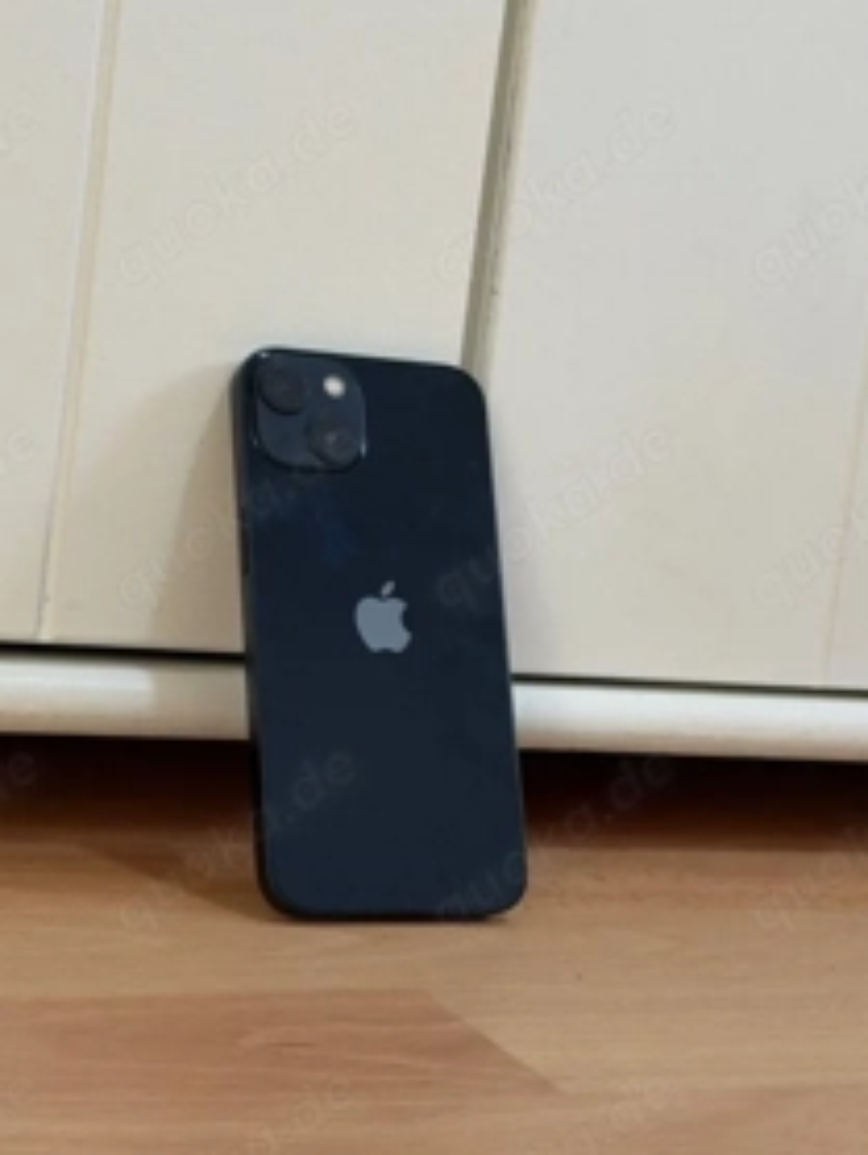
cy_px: 561
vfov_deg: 28.1
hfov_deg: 21.3
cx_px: 324
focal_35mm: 69
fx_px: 2303
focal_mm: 6.76
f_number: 1.78
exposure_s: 1/45
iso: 250
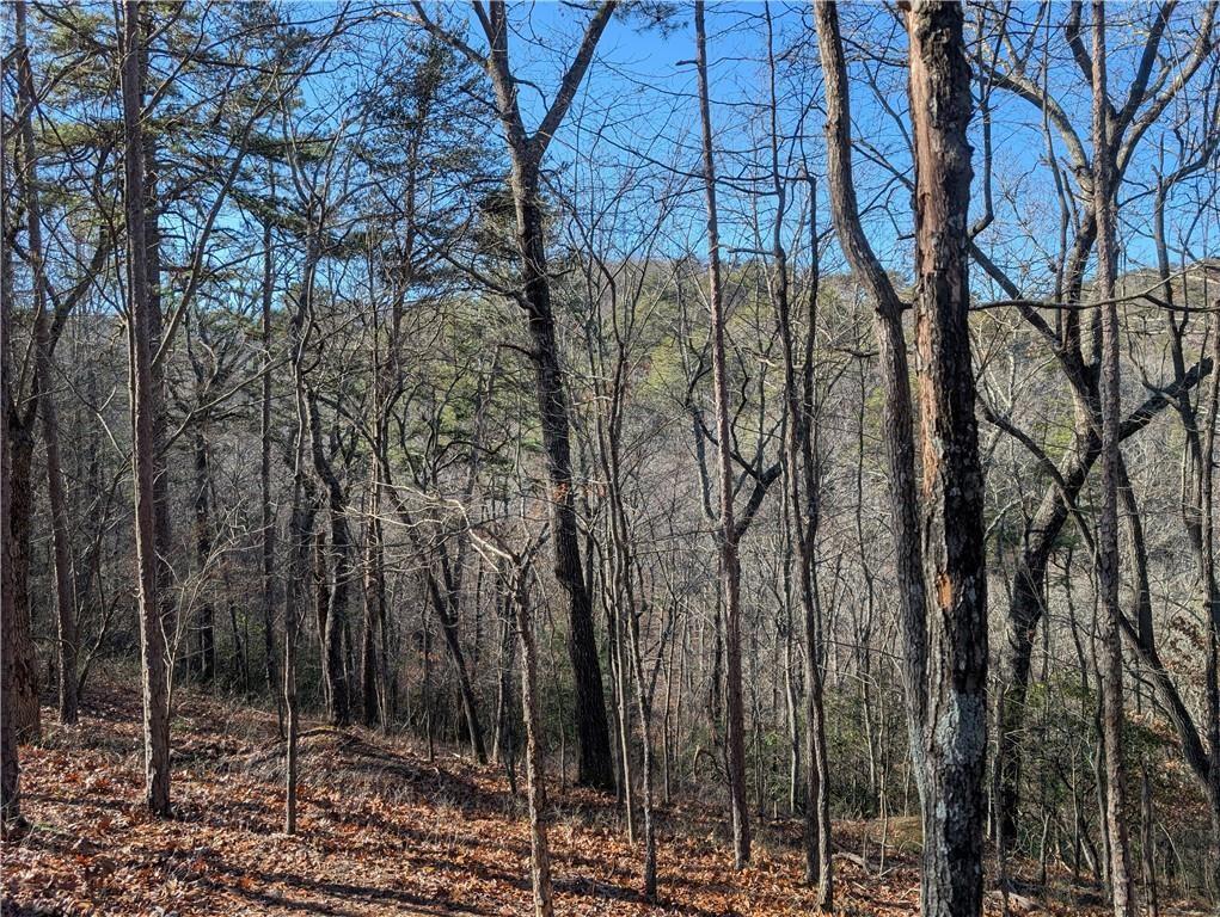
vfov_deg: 56.9
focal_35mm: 24
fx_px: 847
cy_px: 458
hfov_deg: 71.5
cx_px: 610
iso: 19
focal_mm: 6.9
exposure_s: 1/459
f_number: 1.68
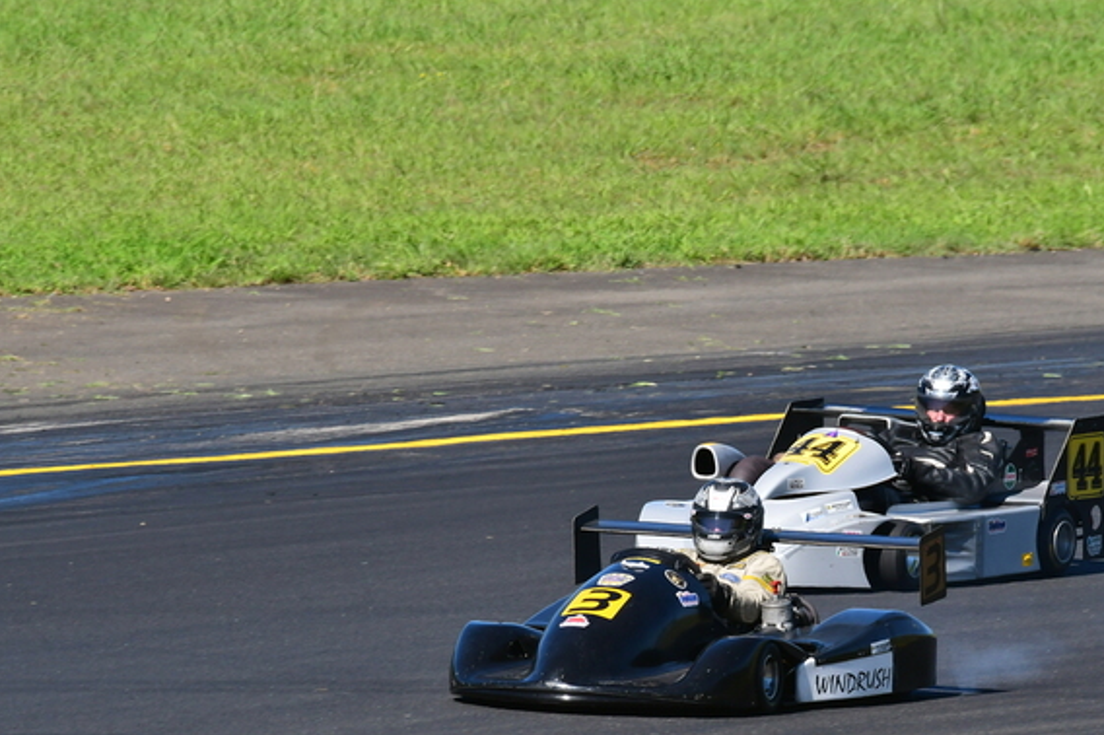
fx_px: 29146
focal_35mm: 951
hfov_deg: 2.2
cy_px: 475
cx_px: 766
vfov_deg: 1.4
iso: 500
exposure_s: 1/640
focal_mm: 450
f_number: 11
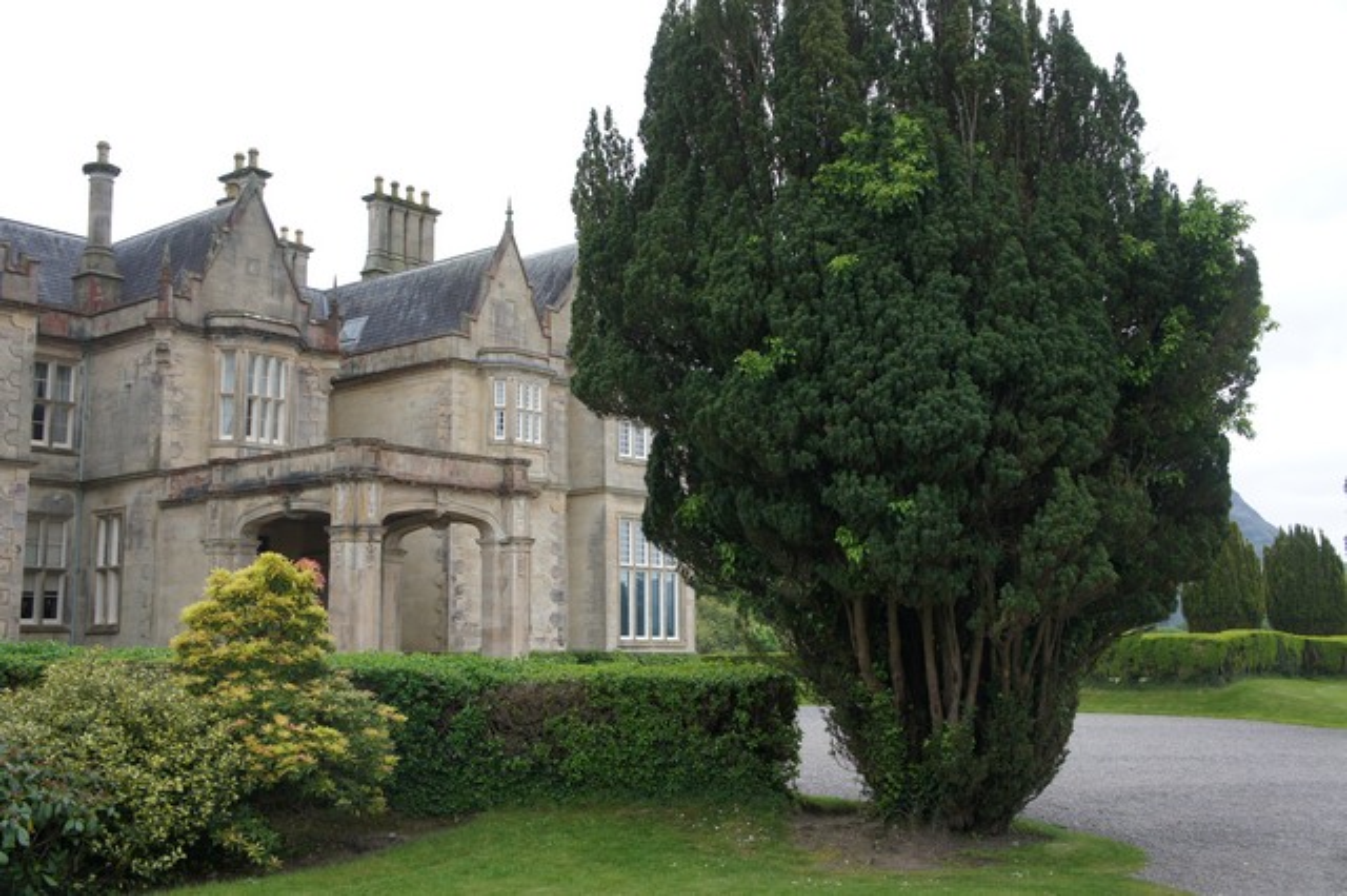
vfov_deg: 33.0
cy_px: 448
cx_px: 674
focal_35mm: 40
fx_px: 1515
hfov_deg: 47.9
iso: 500
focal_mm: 27
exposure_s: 1/250
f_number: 5.6
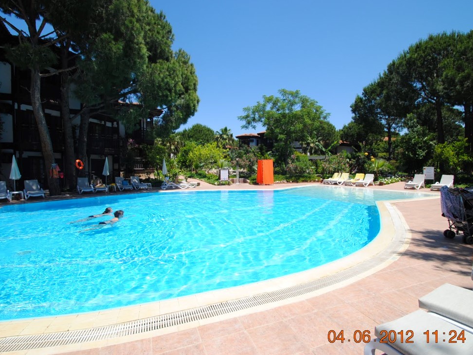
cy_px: 178
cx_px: 240
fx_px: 232
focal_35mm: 17
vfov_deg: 74.8
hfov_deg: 91.0
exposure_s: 1/250
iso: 100
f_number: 8
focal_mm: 10
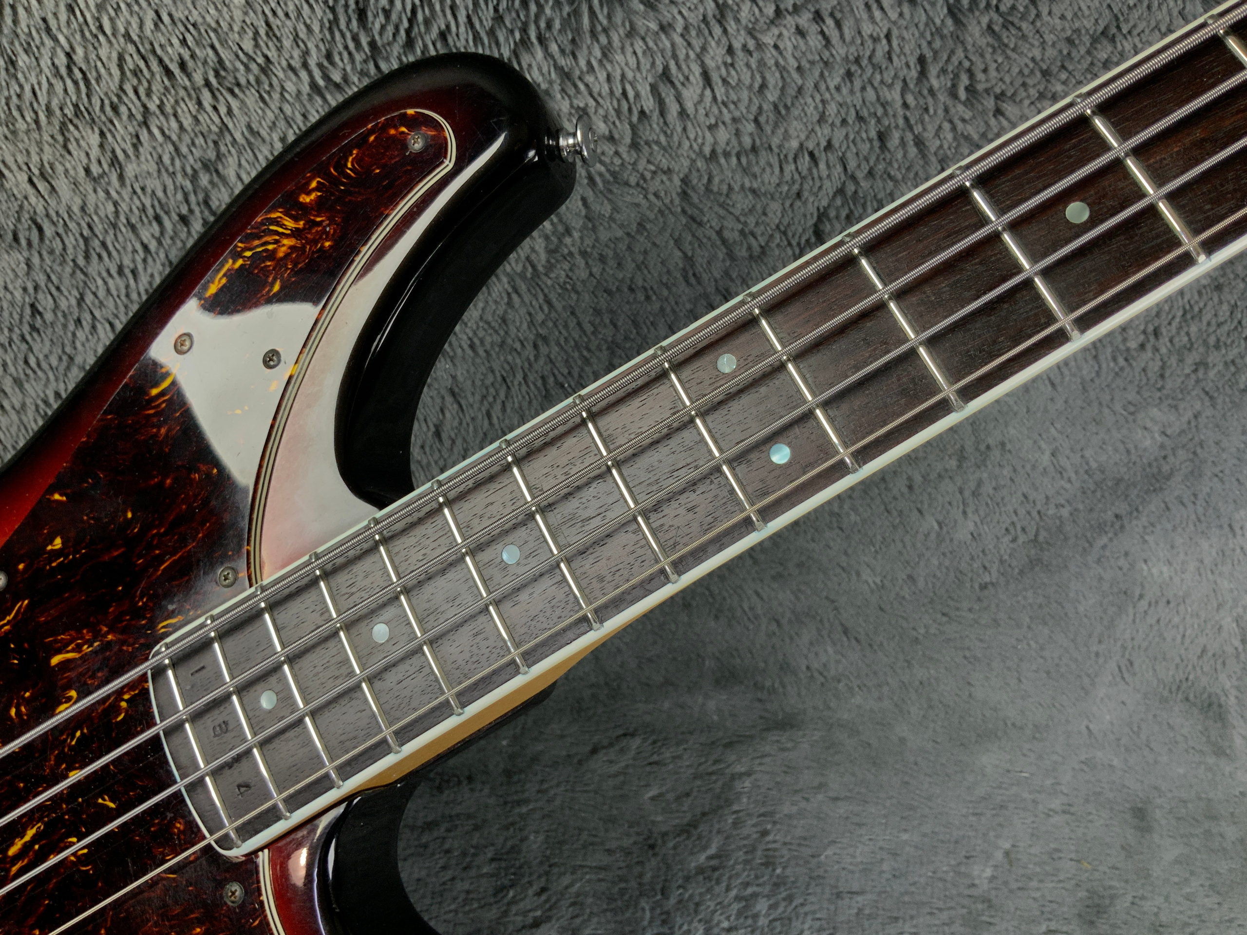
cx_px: 624
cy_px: 468
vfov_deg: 48.2
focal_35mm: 29
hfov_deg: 61.7
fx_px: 1045
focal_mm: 3
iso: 50
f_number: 1.8
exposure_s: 1/50
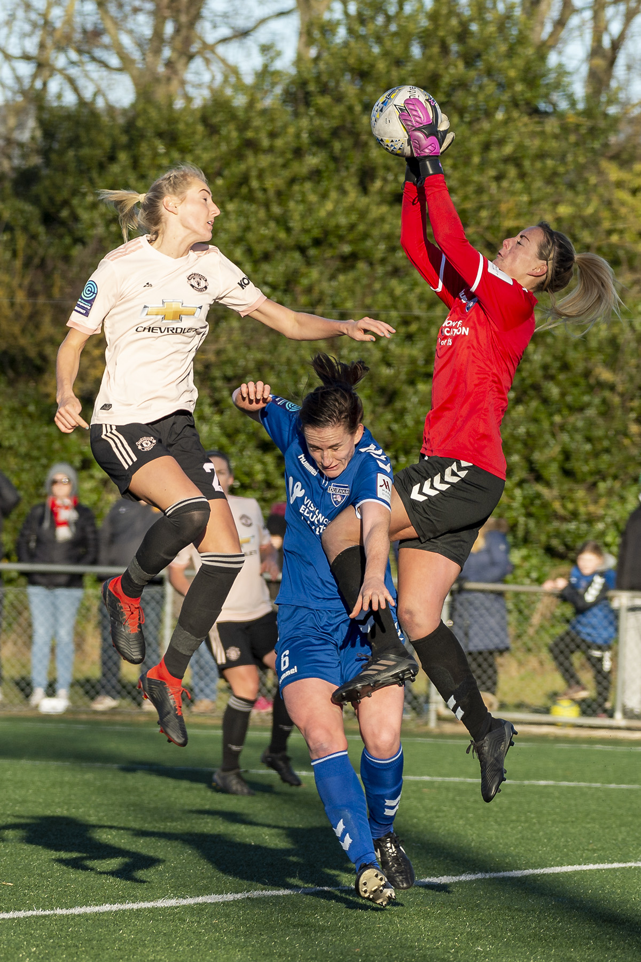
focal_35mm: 200
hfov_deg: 6.9
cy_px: 481
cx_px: 320
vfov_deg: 10.3
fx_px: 5341
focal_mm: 200
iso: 250
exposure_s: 1/1600
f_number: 5.6
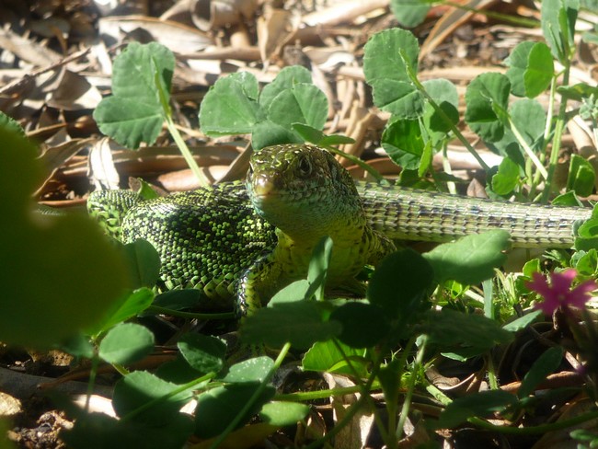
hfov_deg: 4.2
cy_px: 224
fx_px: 8157
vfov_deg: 3.2
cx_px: 299
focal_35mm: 472
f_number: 4.9
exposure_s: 1/250
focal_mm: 47
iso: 100
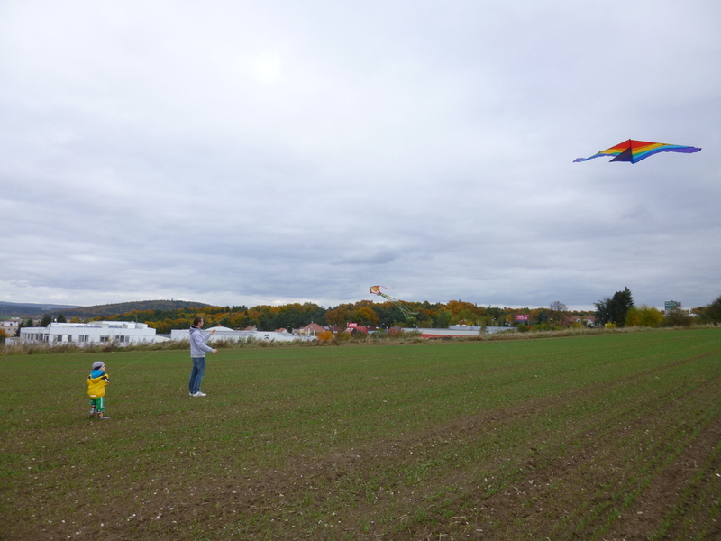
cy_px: 270
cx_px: 360
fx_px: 521
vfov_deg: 54.9
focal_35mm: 25
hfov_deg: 69.4
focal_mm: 4.5
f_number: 3.1
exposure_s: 1/250
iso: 100
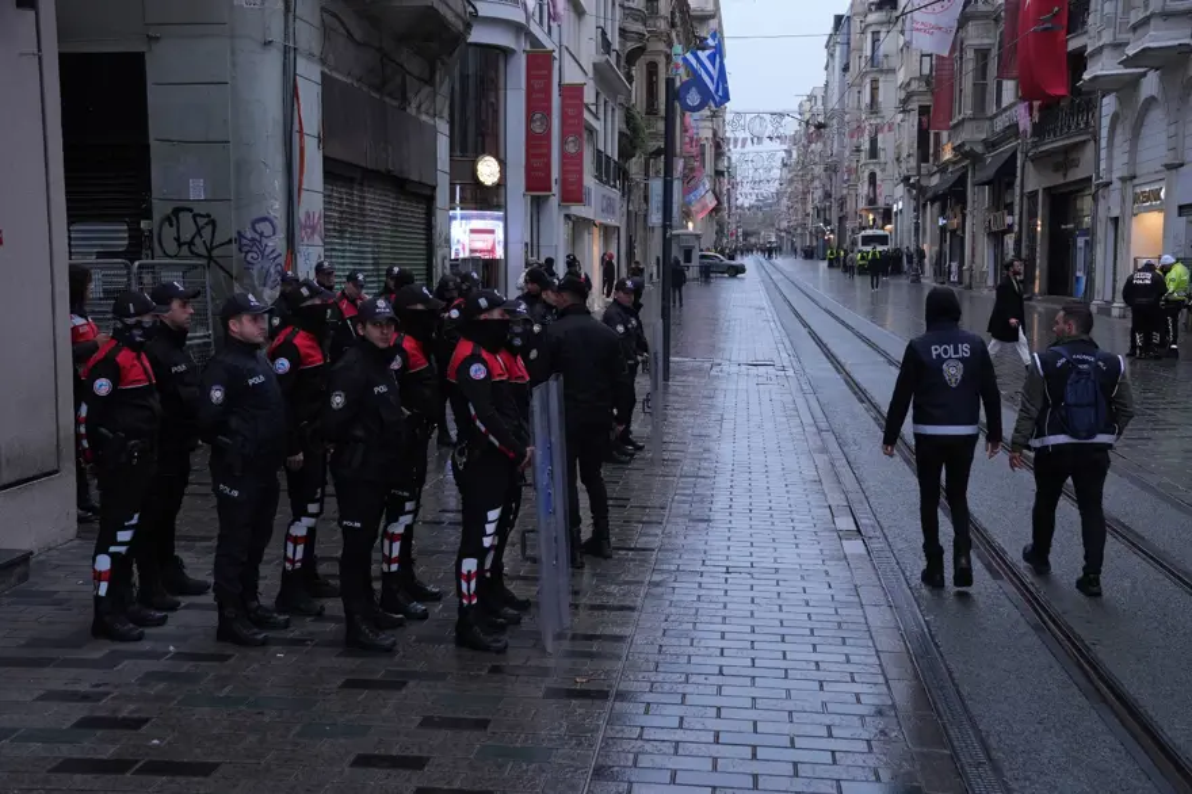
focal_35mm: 44
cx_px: 596
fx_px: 1456
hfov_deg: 44.5
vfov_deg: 30.5
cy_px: 397
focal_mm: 44
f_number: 5.6
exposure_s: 1/160
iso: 2000
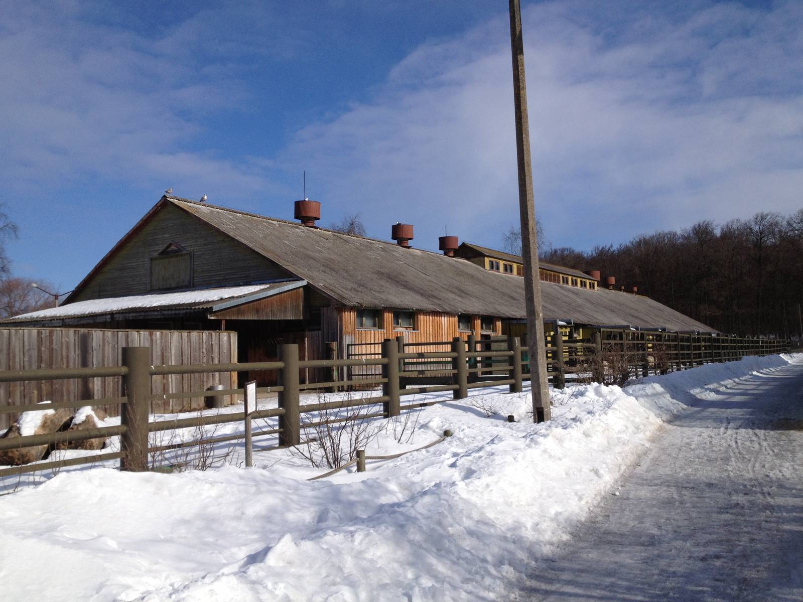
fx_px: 812
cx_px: 402
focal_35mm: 35
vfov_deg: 40.7
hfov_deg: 52.6
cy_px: 301
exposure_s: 1/3690
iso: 50
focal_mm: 4.28
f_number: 2.4
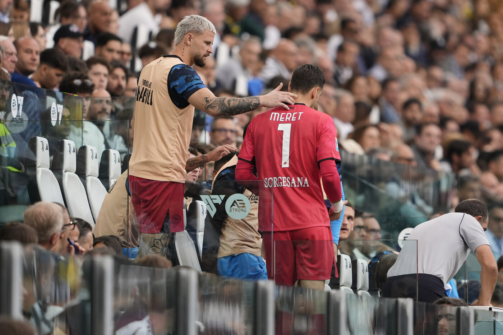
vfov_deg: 3.4
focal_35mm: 400
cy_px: 168
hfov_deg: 5.2
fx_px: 5588
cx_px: 252
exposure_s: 1/1000
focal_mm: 400
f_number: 2.8
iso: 800
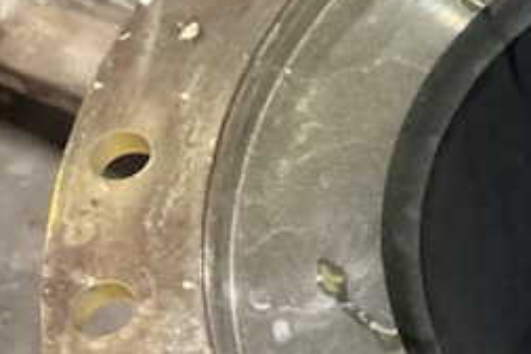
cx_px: 753
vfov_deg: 13.4
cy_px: 300
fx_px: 1505
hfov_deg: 18.2
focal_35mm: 102
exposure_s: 1/60
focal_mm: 3.3
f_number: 2.4
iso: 400
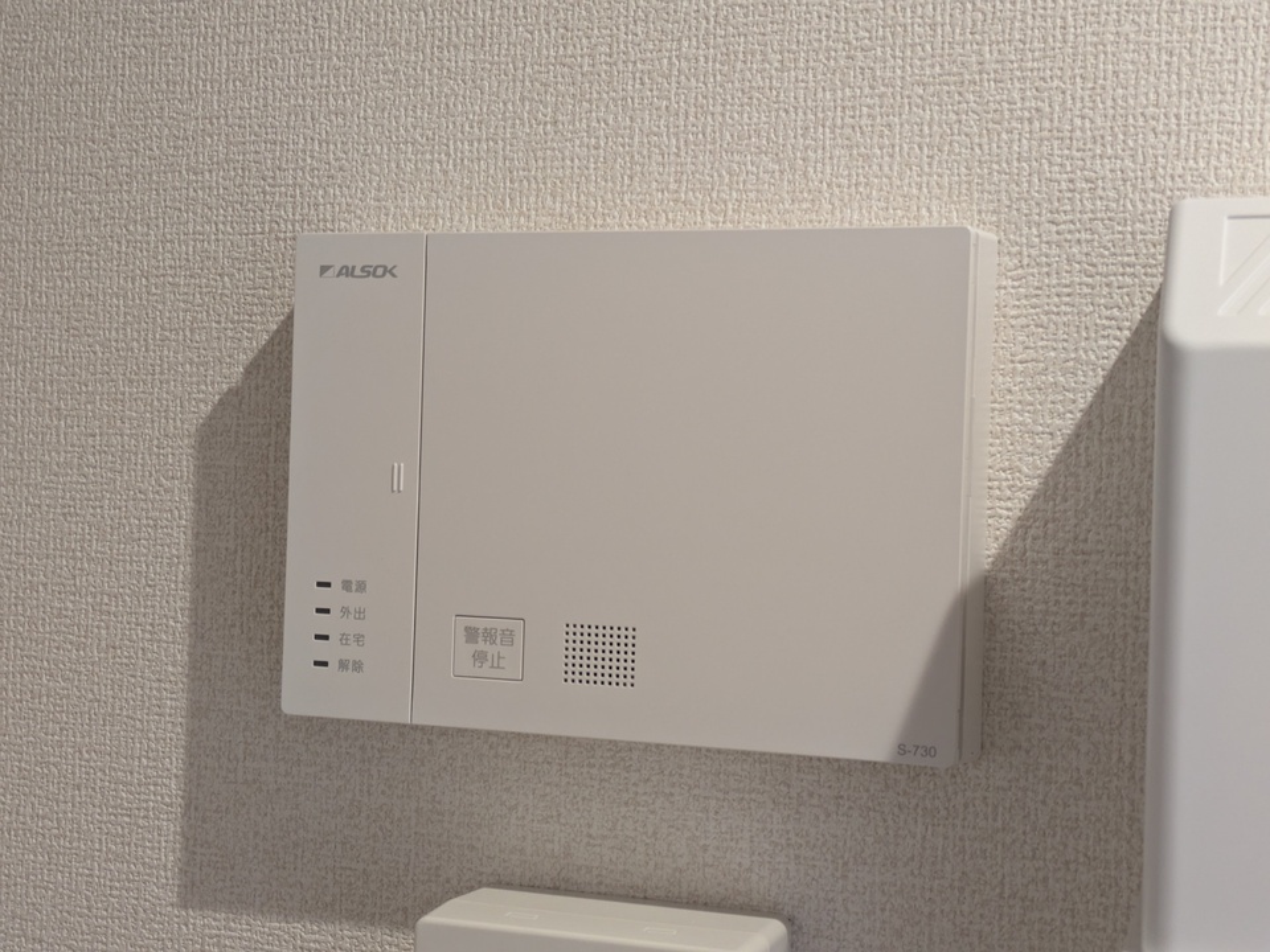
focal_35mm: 51
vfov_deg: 28.6
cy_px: 476
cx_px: 635
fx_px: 1871
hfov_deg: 37.5
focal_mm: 5.43
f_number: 1.89
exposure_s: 1/25
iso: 91
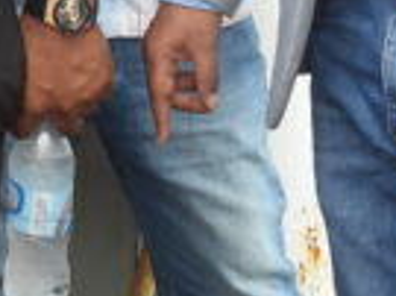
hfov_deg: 8.7
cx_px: 111
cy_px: -126
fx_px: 2595
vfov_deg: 6.5
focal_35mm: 227
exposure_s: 1/320
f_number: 3.2
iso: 100
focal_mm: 7.1
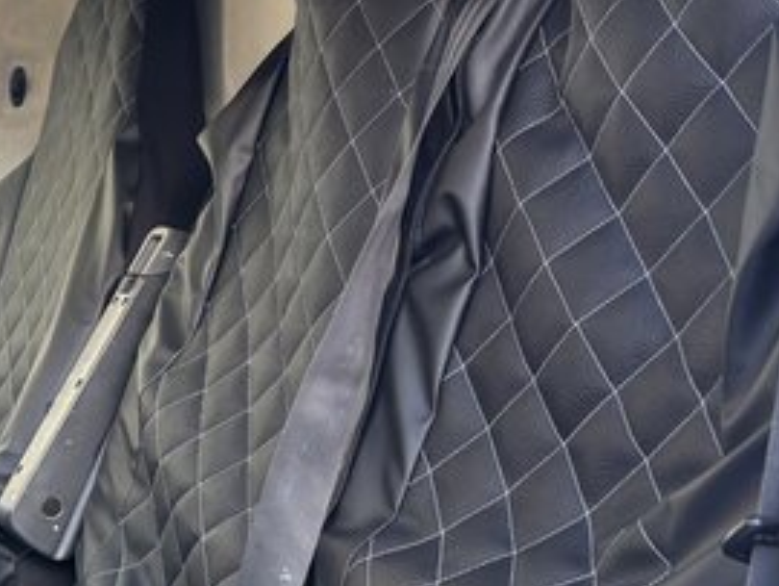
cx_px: -162
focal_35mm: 77
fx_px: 1734
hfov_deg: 23.1
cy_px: 352
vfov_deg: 19.1
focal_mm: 5.96
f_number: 1.6
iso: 50
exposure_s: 1/121
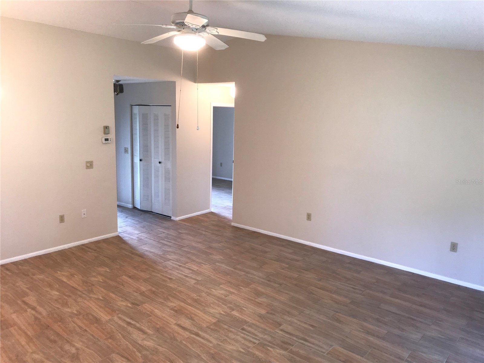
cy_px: 182
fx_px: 391
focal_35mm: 28
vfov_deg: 49.7
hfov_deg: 63.4
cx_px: 242
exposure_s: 1/30
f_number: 1.8
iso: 25
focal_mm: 3.99
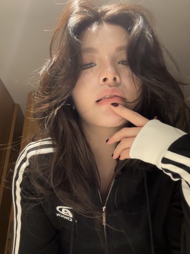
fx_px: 220
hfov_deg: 46.8
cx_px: 95
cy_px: 127
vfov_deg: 60.0
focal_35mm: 30
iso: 250
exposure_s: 1/34
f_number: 1.9
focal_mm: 2.69
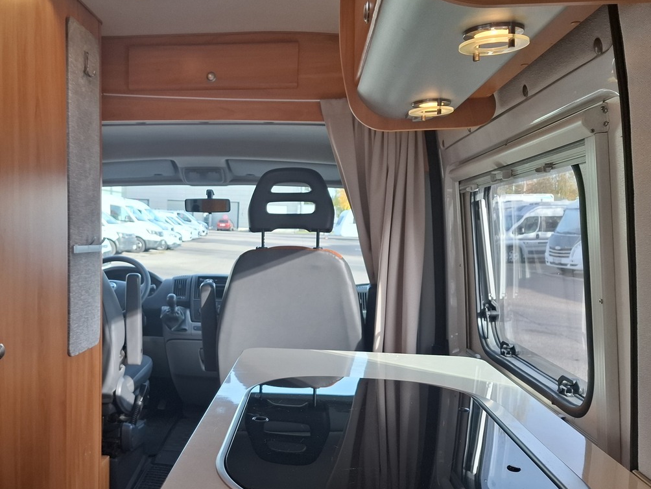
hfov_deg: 54.0
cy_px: 271
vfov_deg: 42.9
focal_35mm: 33
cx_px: 207
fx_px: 621
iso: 50
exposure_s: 1/147
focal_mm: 5.54
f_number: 1.8
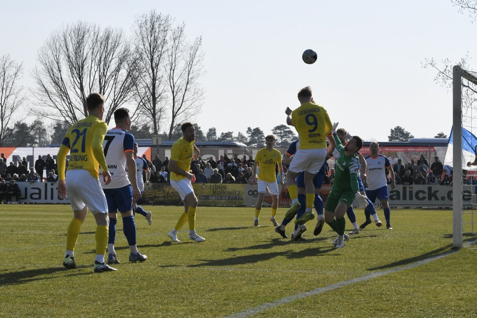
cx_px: 238
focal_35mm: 80
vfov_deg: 17.1
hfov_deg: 25.4
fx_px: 1060
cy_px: 159
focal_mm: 80
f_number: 20
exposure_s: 1/1600
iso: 2500
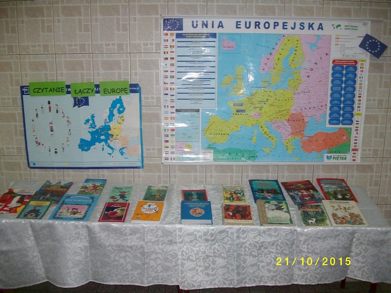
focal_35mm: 32
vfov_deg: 44.2
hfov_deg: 56.8
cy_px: 146
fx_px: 362
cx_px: 196
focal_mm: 5.7
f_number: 2.9
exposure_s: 1/40
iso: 125
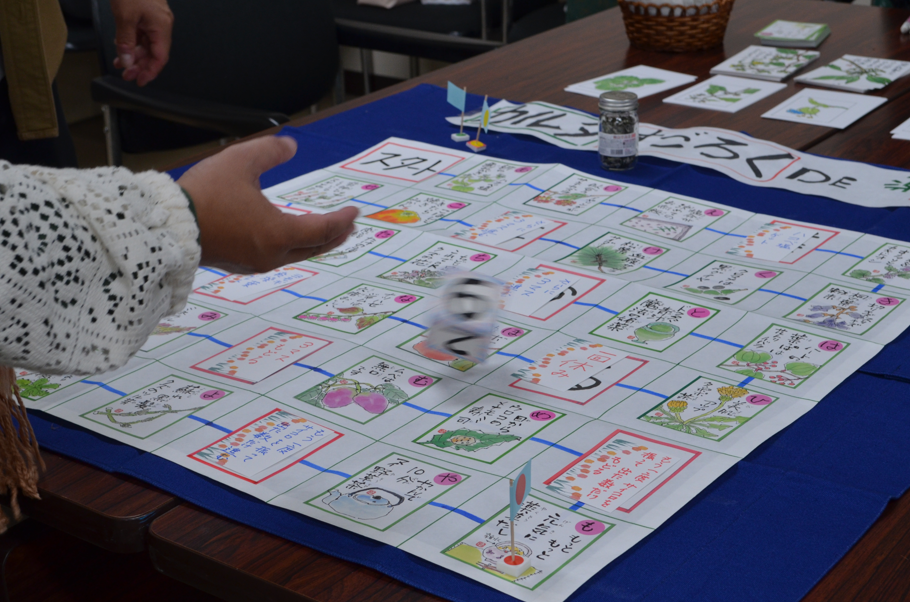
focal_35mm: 64
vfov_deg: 21.1
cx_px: 455
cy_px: 299
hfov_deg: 31.5
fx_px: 1614
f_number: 8
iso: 500
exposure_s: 1/50
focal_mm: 38
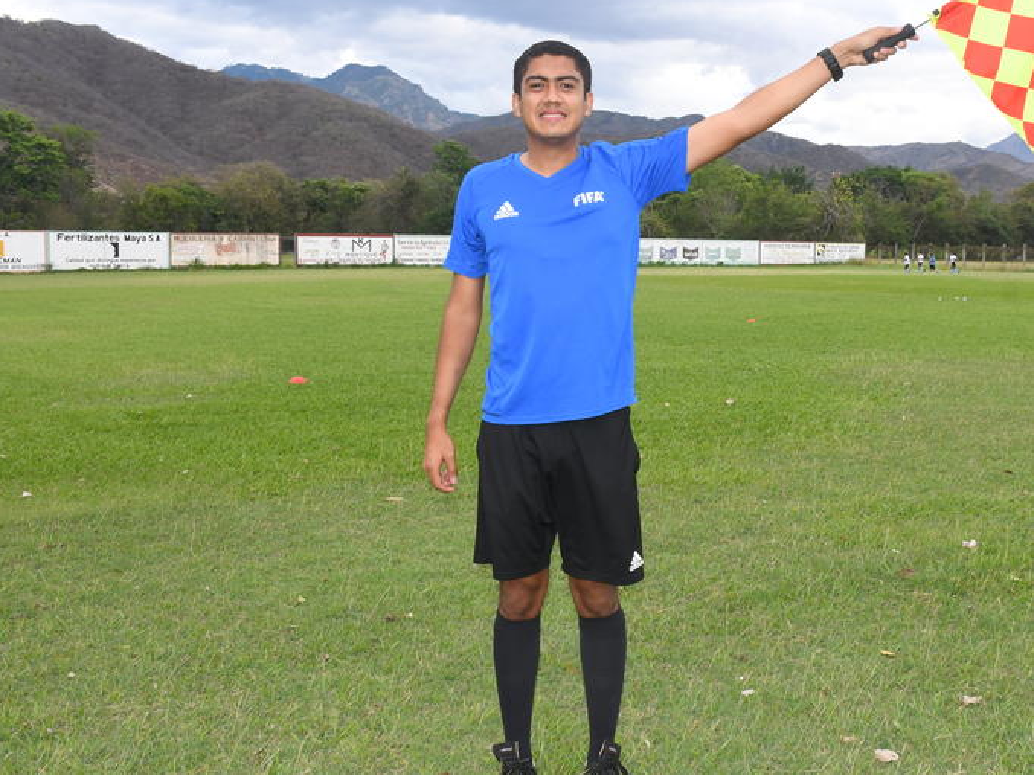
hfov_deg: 46.2
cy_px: 364
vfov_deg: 35.9
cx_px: 679
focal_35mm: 40
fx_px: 1194
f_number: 10
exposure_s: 1/125
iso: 640
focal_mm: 20
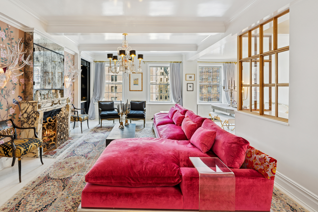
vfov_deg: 70.3
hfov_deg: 92.1
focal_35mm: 17
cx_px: 128
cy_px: 100
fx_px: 150
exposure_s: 1/5
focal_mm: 14
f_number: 11
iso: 200
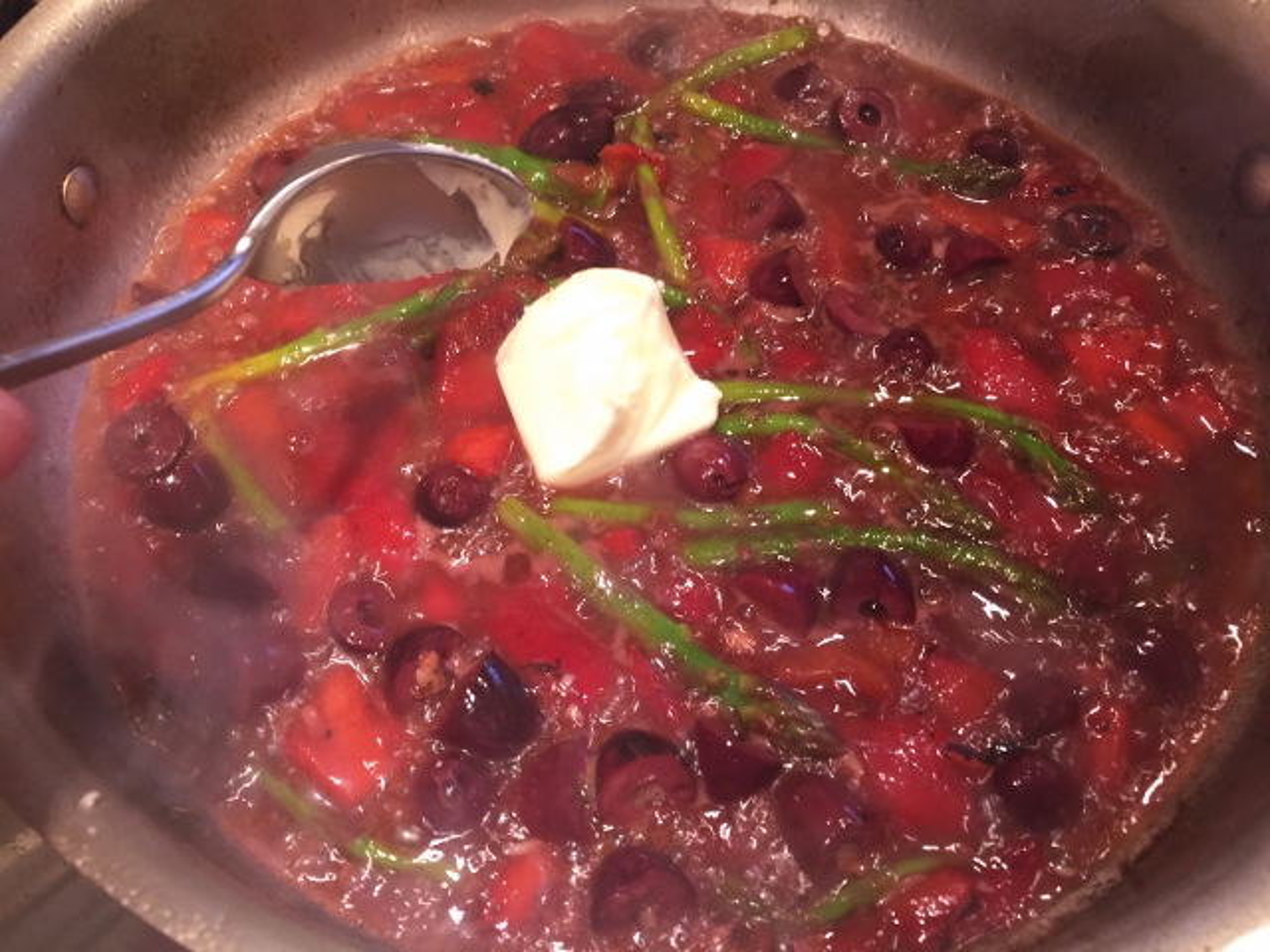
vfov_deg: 48.2
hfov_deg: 61.7
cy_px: 476
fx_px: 1064
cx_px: 635
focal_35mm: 29
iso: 64
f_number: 2.2
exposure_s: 1/15
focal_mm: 4.15
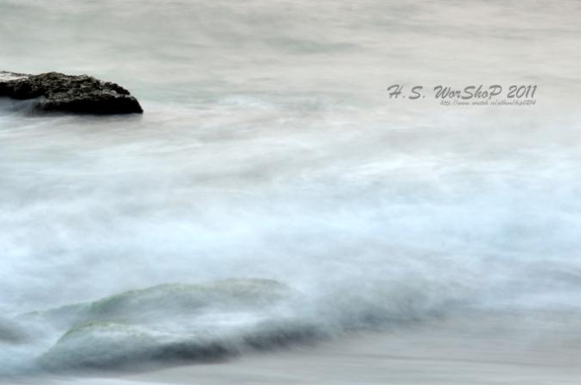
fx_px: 2578
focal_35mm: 160
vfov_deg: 8.5
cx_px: 150
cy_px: 121
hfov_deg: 12.8
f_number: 22
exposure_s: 2.7
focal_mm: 70
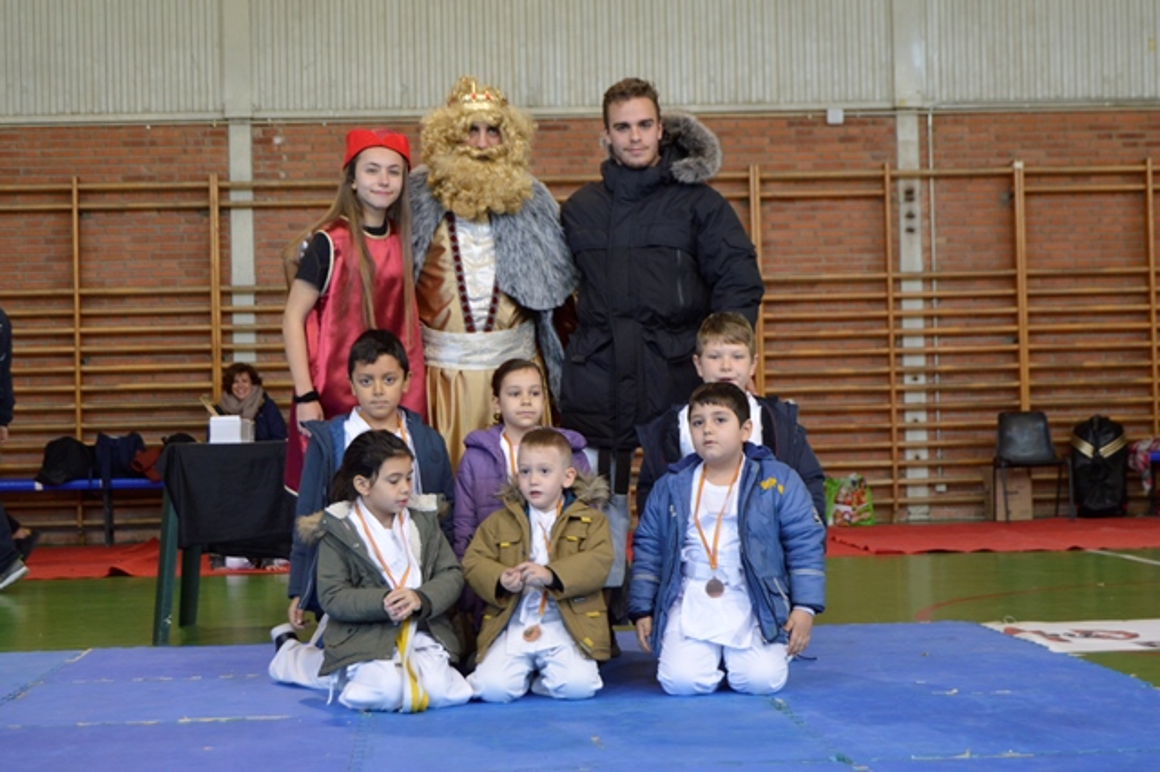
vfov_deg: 21.5
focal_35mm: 63
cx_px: 580
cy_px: 386
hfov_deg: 31.9
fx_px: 2029
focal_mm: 42
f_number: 5
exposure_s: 1/60
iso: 900
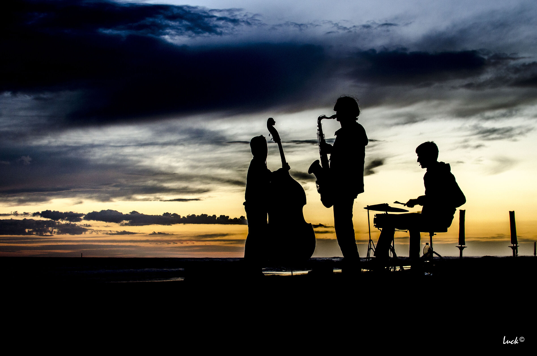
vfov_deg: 25.6
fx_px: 782
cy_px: 178
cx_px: 268
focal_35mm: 52
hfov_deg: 37.9
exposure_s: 1/60
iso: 560
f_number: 4
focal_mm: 35
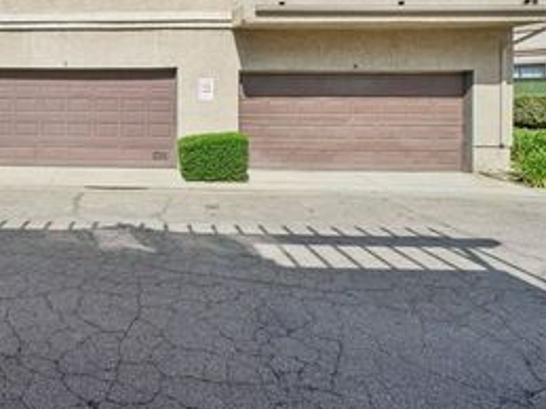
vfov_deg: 51.4
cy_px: 117
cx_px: 105
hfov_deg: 61.5
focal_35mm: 26
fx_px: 410
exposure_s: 1/250
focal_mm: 14
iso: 100
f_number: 9
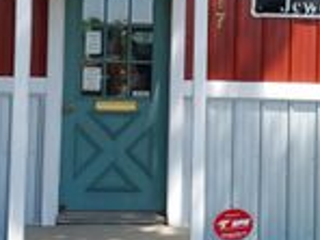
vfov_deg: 16.6
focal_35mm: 88
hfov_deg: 22.2
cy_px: 27
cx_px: 195
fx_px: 813
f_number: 1.7
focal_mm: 4.2
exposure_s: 1/1532
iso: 50
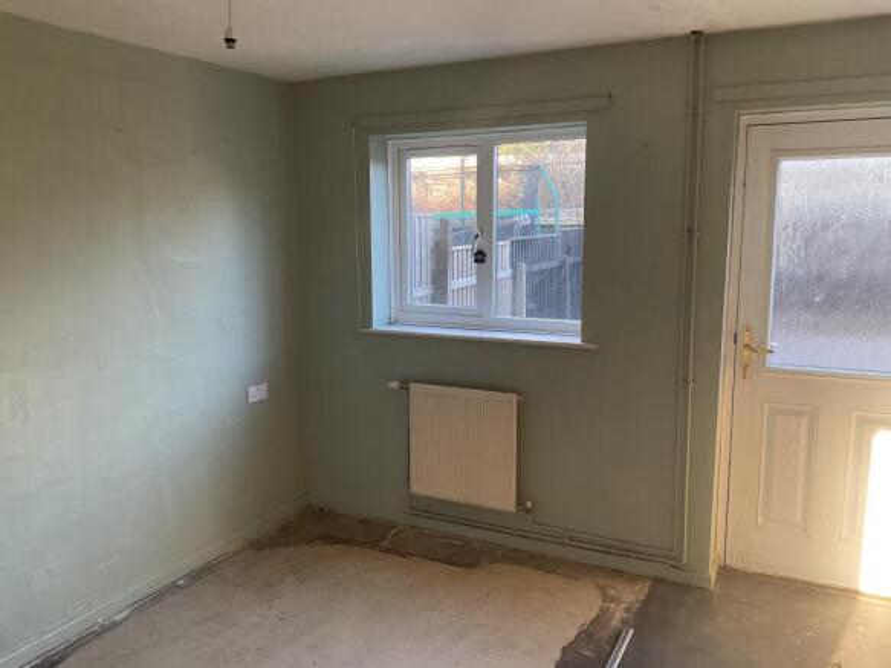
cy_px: 334
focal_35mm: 29
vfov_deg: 48.2
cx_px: 446
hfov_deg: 61.7
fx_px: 746
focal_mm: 3
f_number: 1.8
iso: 80
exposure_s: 1/50
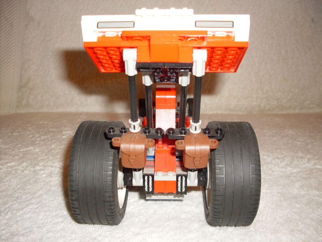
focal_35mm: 38
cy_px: 121
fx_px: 353
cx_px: 161
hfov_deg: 49.0
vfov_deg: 37.7
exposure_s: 1/45
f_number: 2.8
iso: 100
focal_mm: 6.3
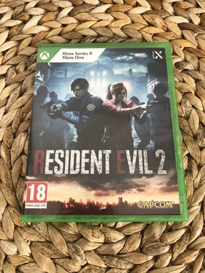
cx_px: 102
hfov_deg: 49.7
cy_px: 136
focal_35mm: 28
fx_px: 221
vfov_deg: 63.4
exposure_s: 1/24
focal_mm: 3.99
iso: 40
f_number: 1.8
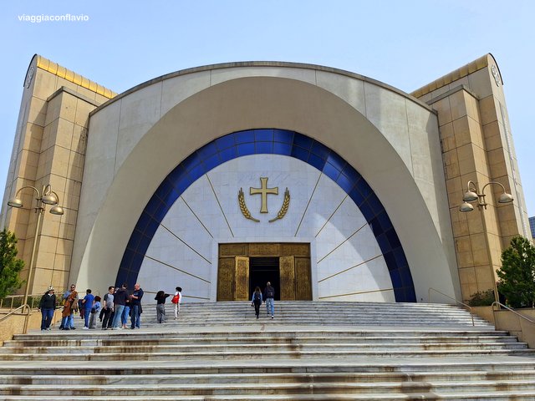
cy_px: 200
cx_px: 268
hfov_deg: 73.9
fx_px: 355
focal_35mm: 23
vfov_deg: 58.9
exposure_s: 1/3676
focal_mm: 5.54
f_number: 1.8
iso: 40
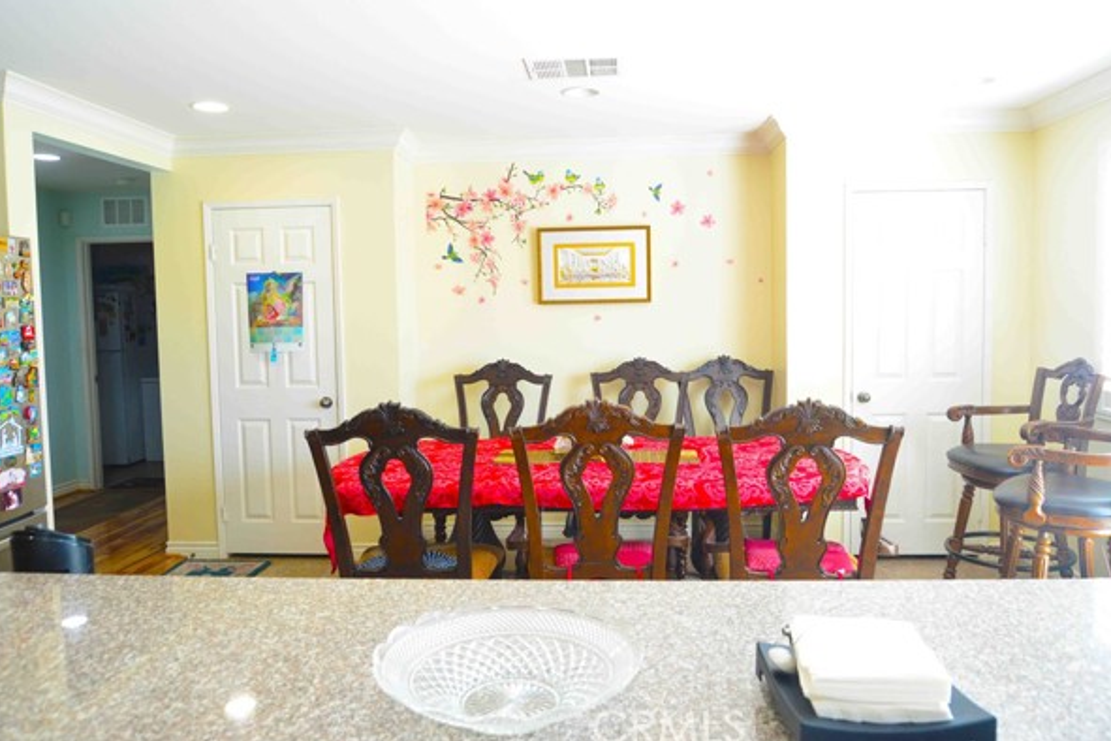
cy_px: 353
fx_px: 802
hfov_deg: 69.4
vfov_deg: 49.5
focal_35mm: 26
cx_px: 556
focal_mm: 24
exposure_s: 1/25
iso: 1100
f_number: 9
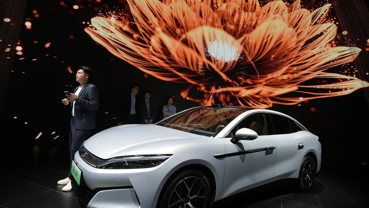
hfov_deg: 78.6
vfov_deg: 49.5
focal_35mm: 23
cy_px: 96
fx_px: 225
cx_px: 192
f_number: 4
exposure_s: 1/250
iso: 500
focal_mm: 20
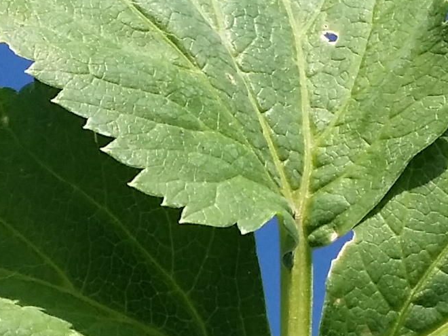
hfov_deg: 10.2
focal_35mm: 194
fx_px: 2511
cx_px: 220
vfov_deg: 7.5
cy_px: 489
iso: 50
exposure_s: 1/904
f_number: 2.2
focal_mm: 4.13
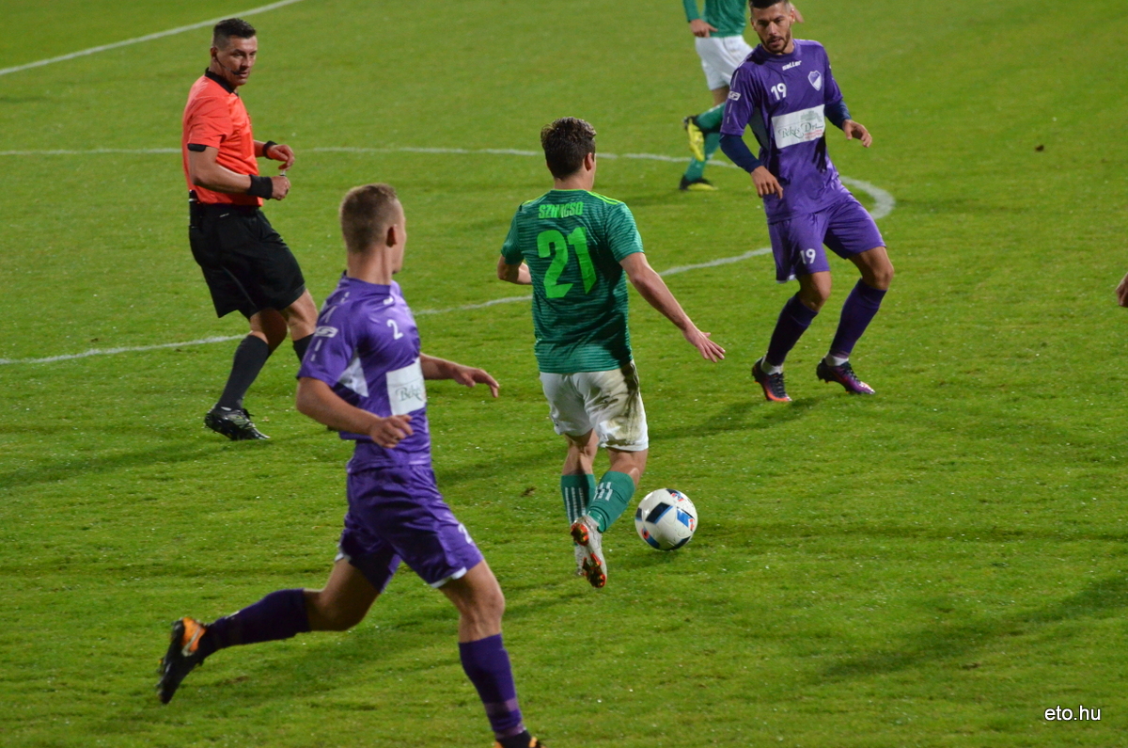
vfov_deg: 5.1
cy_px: 374
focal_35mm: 270
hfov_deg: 7.6
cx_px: 564
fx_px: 8443
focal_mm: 180
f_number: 5
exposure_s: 1/500
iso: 2500
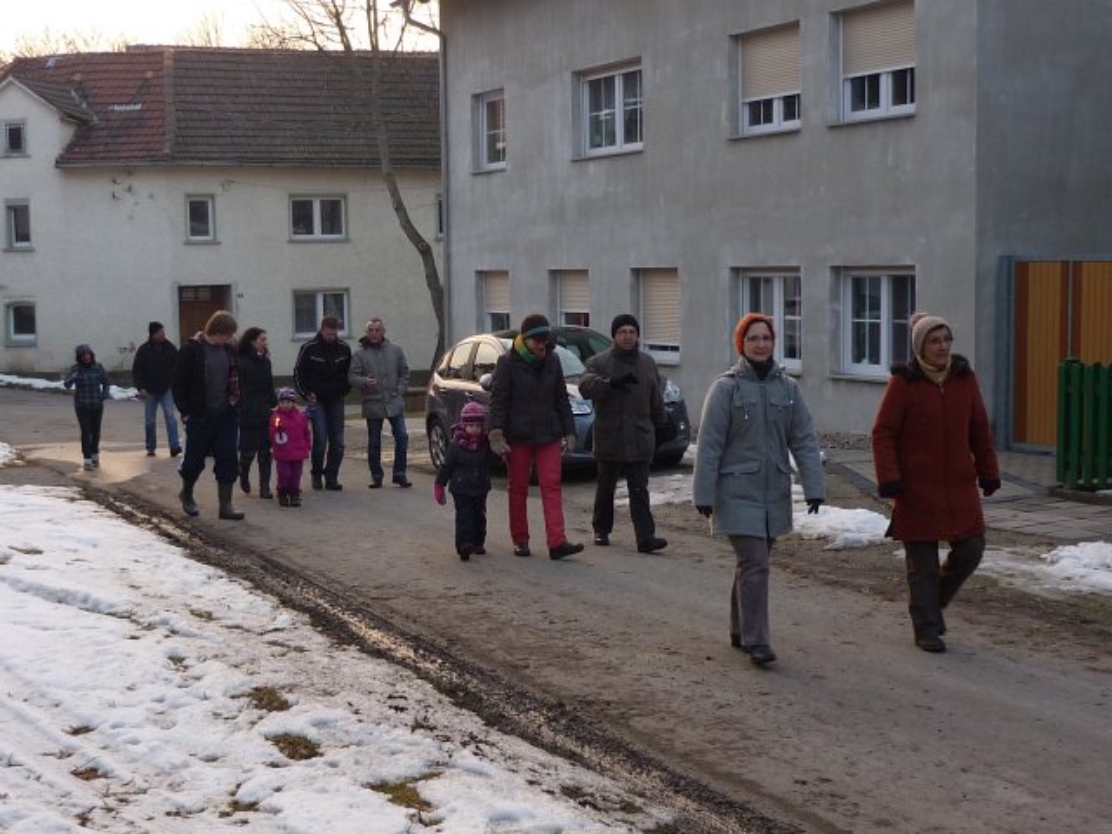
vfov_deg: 42.9
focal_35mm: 33
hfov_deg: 55.4
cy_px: 417
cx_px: 556
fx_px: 1060
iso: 80
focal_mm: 5.5
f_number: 2.8
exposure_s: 1/100
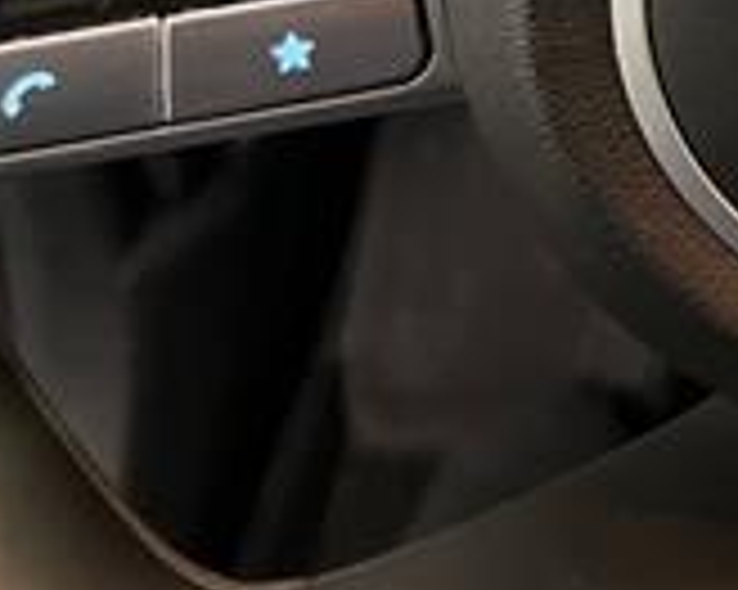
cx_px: 1112
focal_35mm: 99
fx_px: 2161
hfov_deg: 17.4
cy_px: -486
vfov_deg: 13.8
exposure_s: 1/30
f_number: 1.5
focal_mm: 5.7
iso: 800
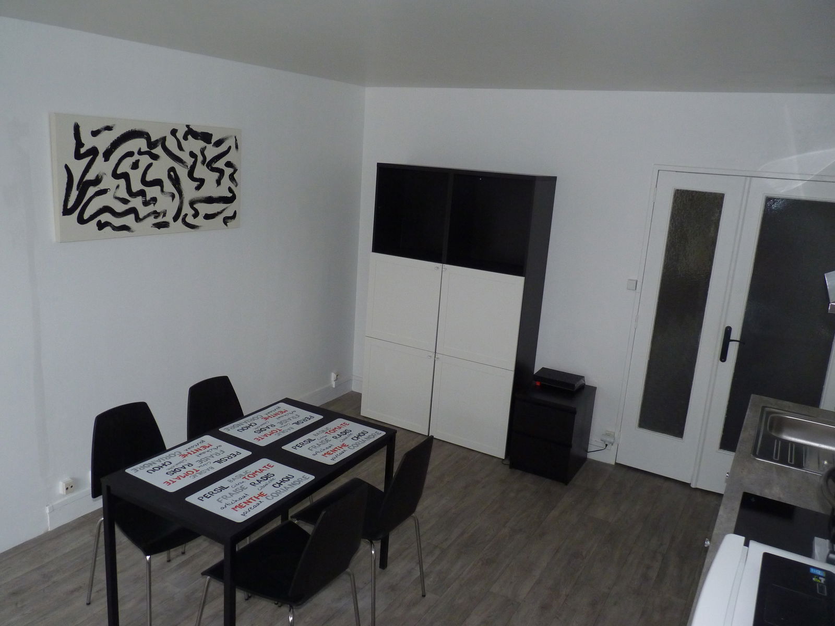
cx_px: 418
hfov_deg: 65.3
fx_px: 651
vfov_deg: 51.4
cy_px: 313
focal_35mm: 27
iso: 250
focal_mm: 4.8
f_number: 2.8
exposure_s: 1/30
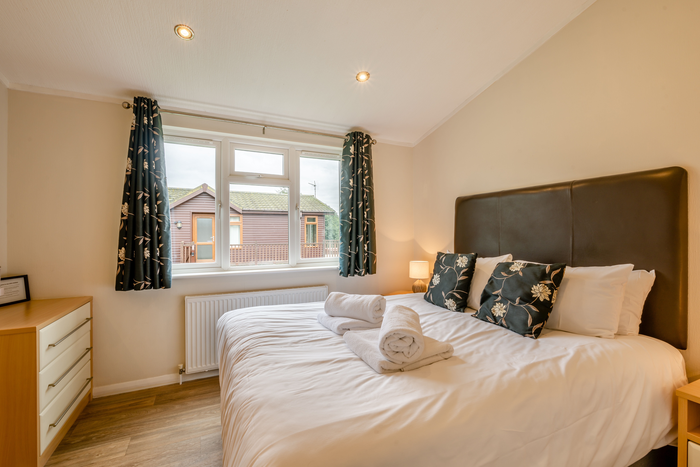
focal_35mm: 16
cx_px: 350
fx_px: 301
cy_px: 234
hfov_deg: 98.5
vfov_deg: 75.5
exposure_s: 1/30
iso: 100
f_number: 11
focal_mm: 15.5
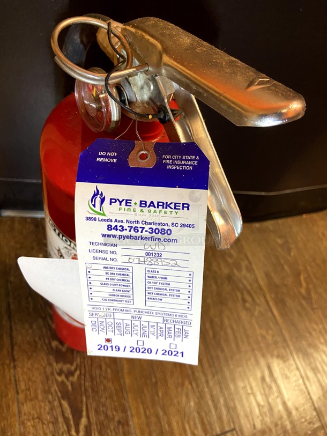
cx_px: 164
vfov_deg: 67.3
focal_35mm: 26
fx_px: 327
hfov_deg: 53.1
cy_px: 218
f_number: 1.8
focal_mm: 4.25
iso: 200
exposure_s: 1/60
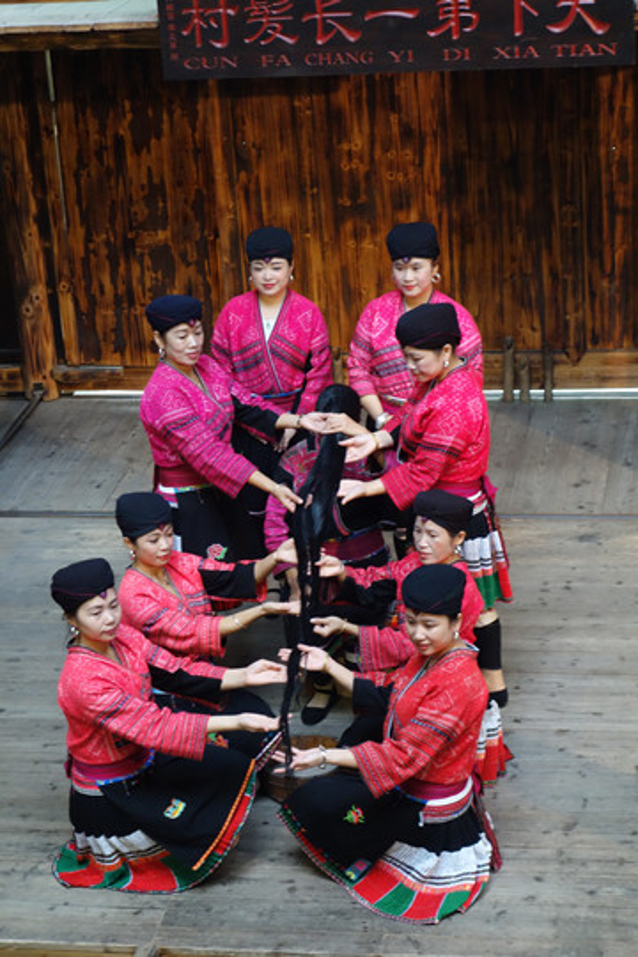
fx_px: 2233
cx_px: 319
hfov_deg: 16.3
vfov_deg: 24.2
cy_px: 478
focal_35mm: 84
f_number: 4.5
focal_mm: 31.15
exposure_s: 1/100
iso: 800
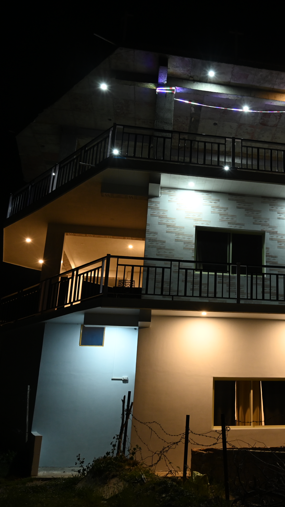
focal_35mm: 38
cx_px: 266
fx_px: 511
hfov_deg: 29.6
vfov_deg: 52.8
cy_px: 253
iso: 1250
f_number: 4
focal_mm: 24
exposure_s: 1/15
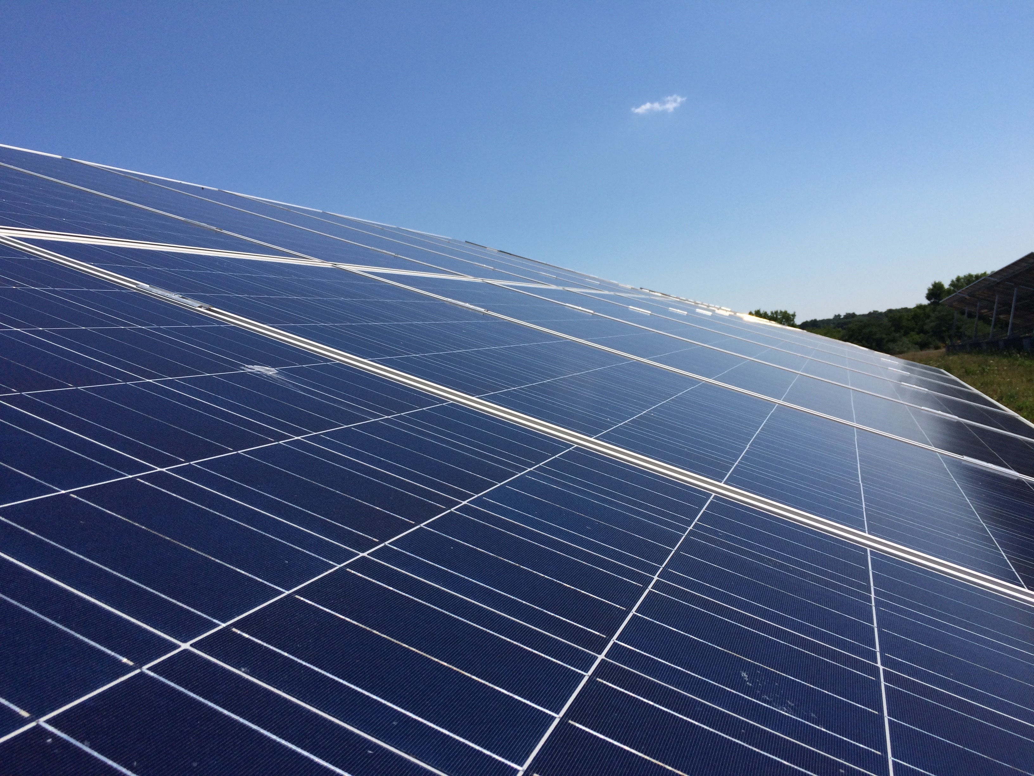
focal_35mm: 29
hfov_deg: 61.7
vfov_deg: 48.2
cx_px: 517
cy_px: 388
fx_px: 866
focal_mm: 4.15
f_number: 2.2
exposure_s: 1/4115
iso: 32
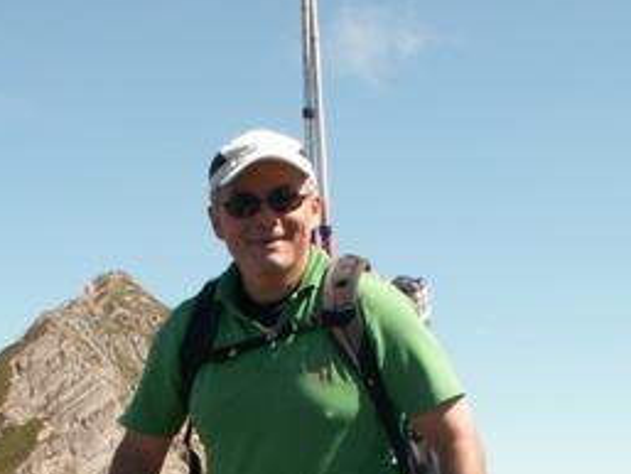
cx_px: 260
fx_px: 1587
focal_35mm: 87
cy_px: 570
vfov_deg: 16.3
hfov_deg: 22.5
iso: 50
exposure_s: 1/160
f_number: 5.6
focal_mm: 5.86
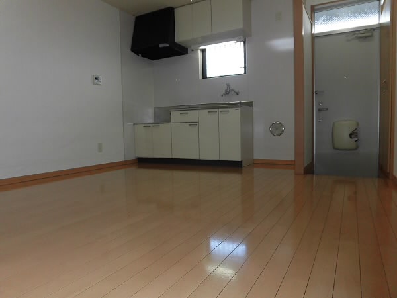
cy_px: 149
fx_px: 275
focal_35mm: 24
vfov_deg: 56.8
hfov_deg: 71.6
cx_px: 198
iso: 100
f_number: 3.1
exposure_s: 1/40
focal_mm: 4.3
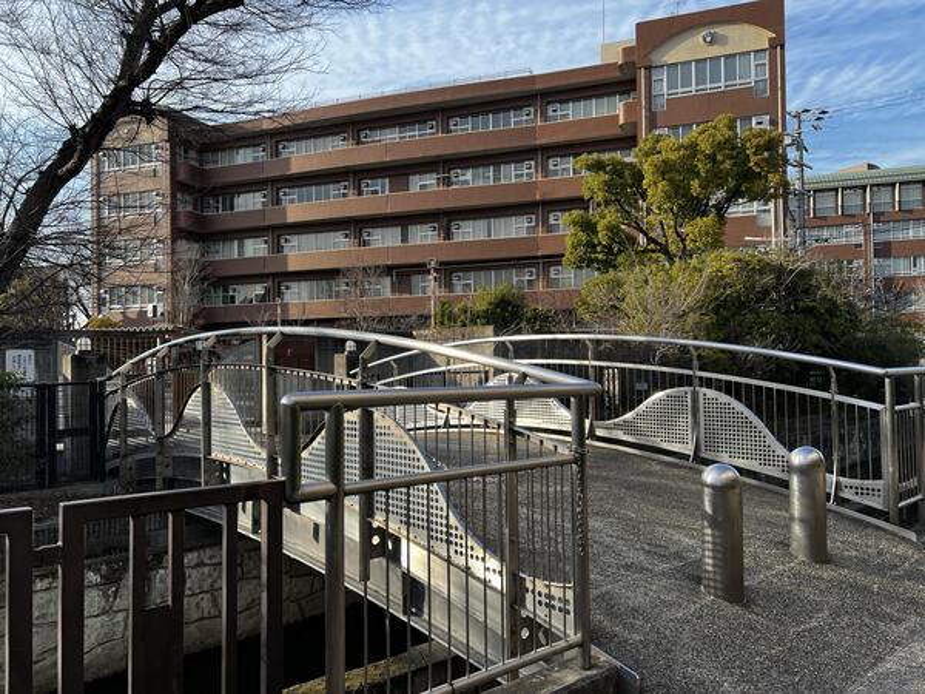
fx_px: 695
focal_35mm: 26
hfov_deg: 67.3
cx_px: 462
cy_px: 347
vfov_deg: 53.1
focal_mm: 5.7
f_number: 1.5
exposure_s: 1/1124
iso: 50
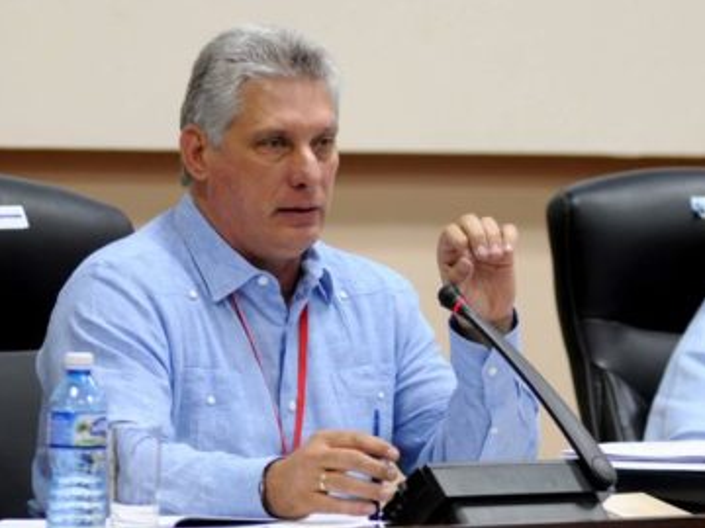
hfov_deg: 9.7
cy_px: 264
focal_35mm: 205
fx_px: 4166
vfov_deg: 7.3
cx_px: 349
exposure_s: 1/60
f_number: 2.8
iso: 500
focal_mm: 125
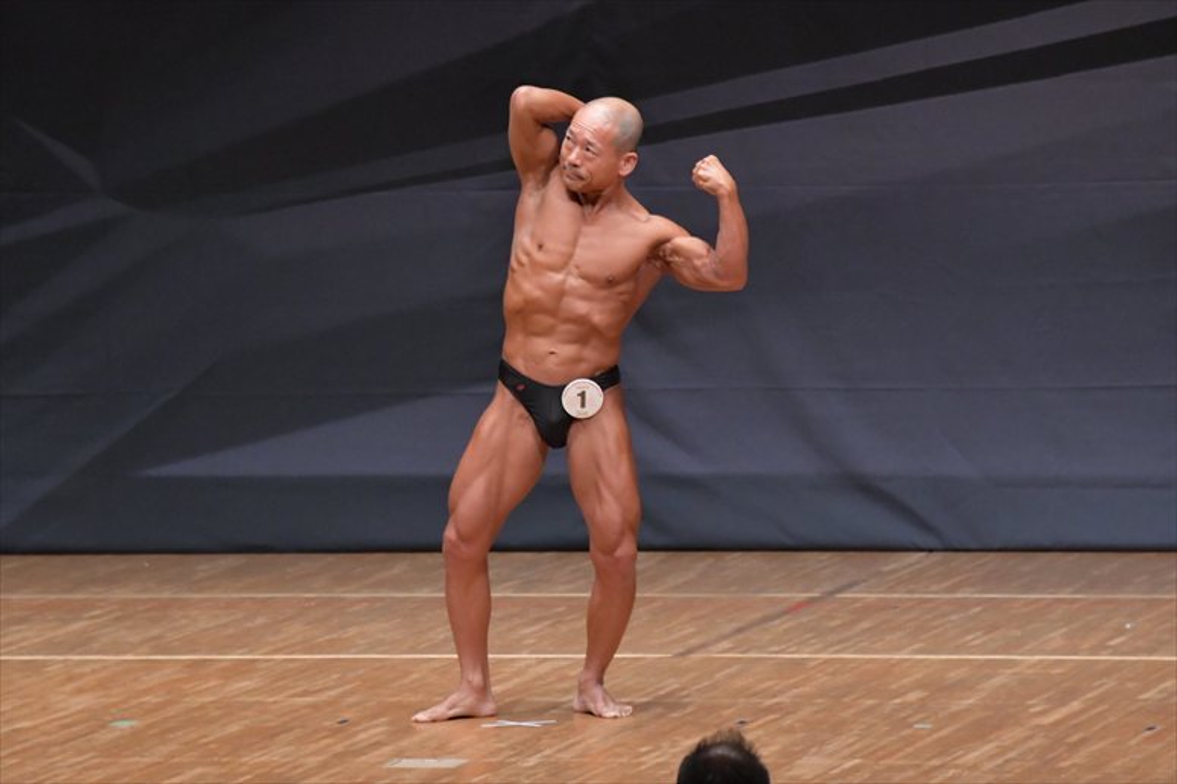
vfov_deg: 4.6
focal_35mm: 300
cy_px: 392
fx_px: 9804
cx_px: 588
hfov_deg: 6.9
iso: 6400
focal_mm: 200
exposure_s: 1/400
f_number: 5.6
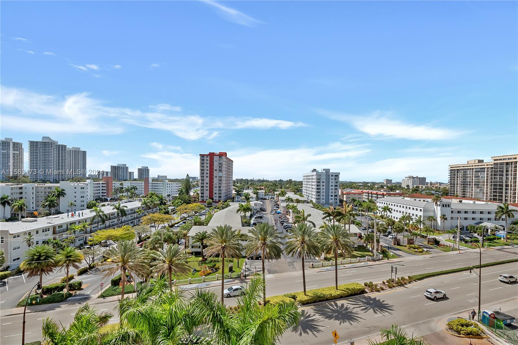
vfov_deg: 67.4
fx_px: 259
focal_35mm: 18
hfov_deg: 90.0
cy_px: 172
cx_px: 259
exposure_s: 1/1600
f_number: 8
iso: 100
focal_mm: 12
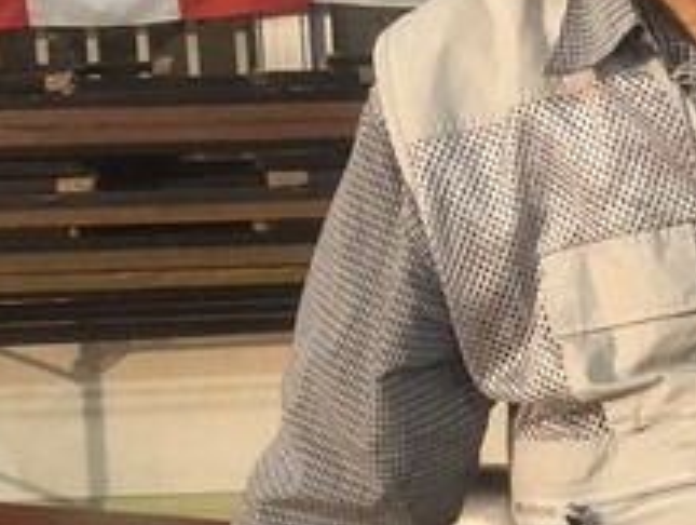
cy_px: 204
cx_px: 1110
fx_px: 2095
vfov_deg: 14.3
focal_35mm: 104
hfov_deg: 16.7
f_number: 1.8
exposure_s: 1/7
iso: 80
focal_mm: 3.99
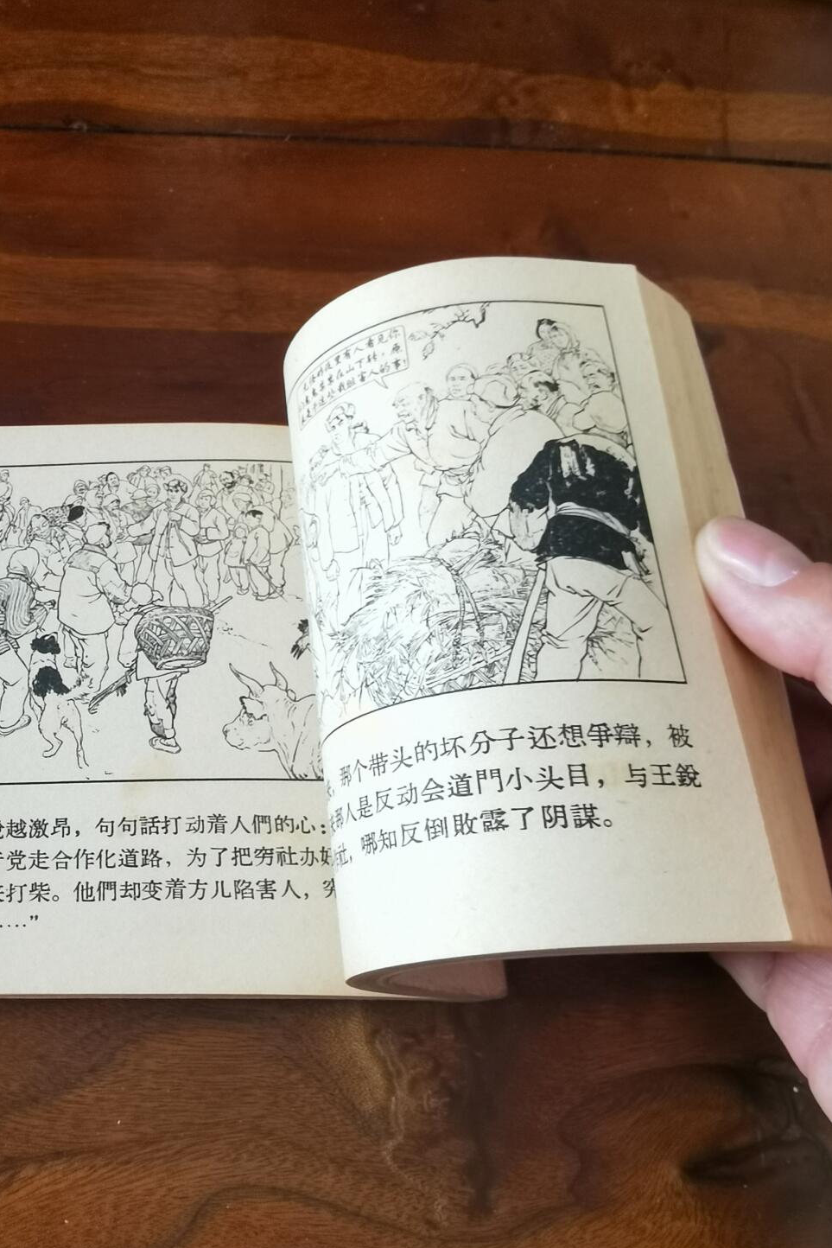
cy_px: 653
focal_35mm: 35
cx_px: 291
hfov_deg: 37.5
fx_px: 1213
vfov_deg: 54.4
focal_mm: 2.26
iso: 125
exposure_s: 1/33.3
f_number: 2.2
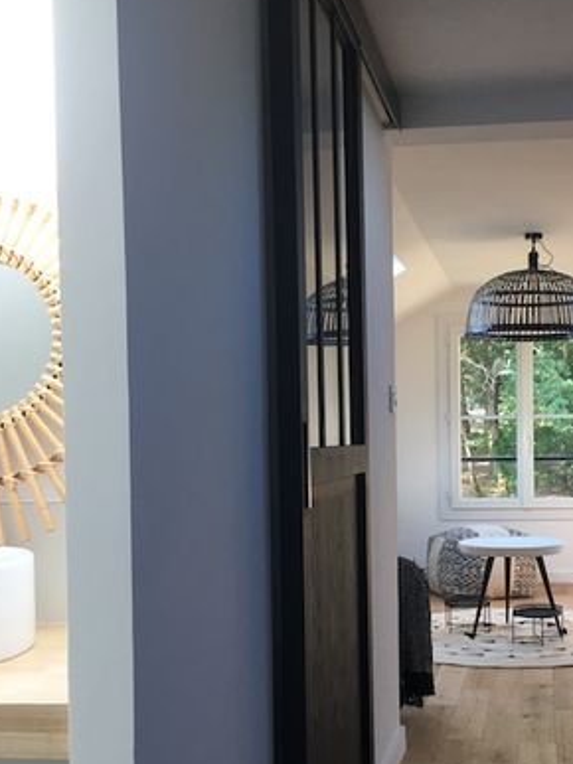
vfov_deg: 41.8
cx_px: 431
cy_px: 468
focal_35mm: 45
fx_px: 994
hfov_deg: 31.6
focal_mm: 4.15
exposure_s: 1/33
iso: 25
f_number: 2.2
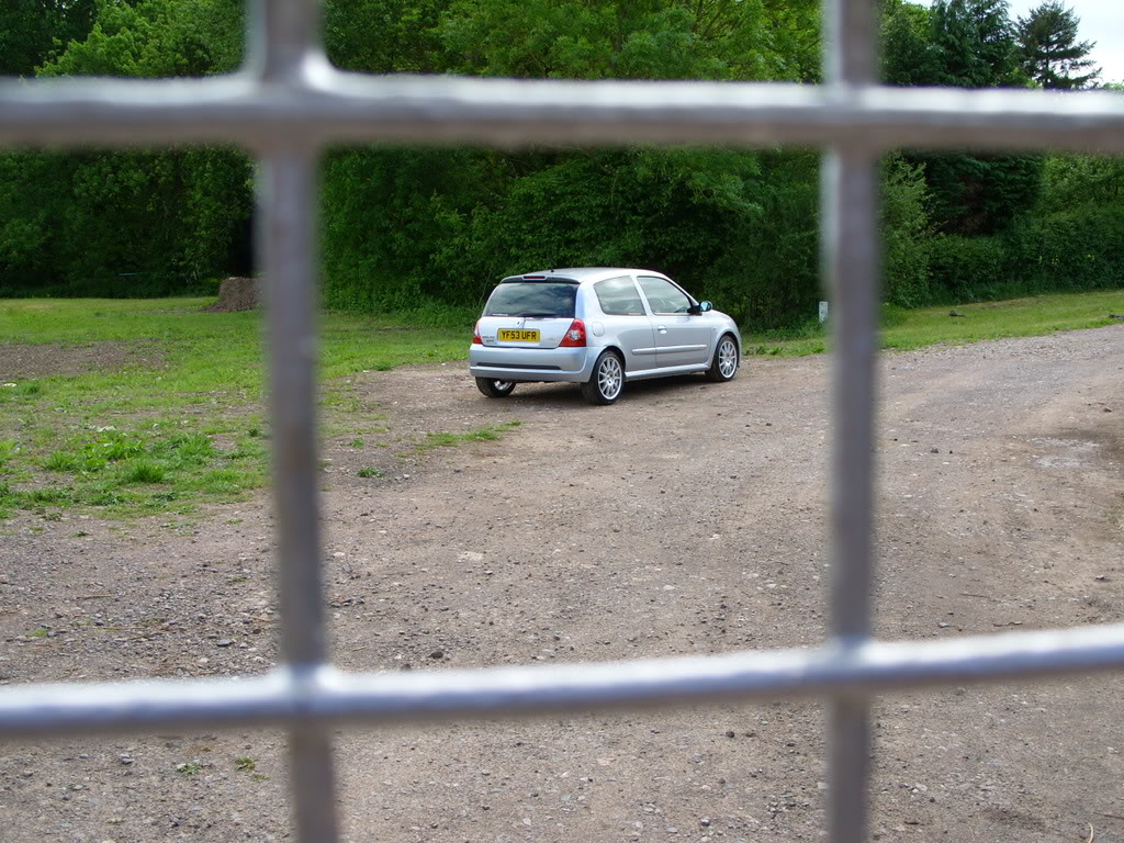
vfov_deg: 37.7
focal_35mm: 38
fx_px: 1234
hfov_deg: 49.0
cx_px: 562
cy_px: 422
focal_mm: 7.8
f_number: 4
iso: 50
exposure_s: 1/218
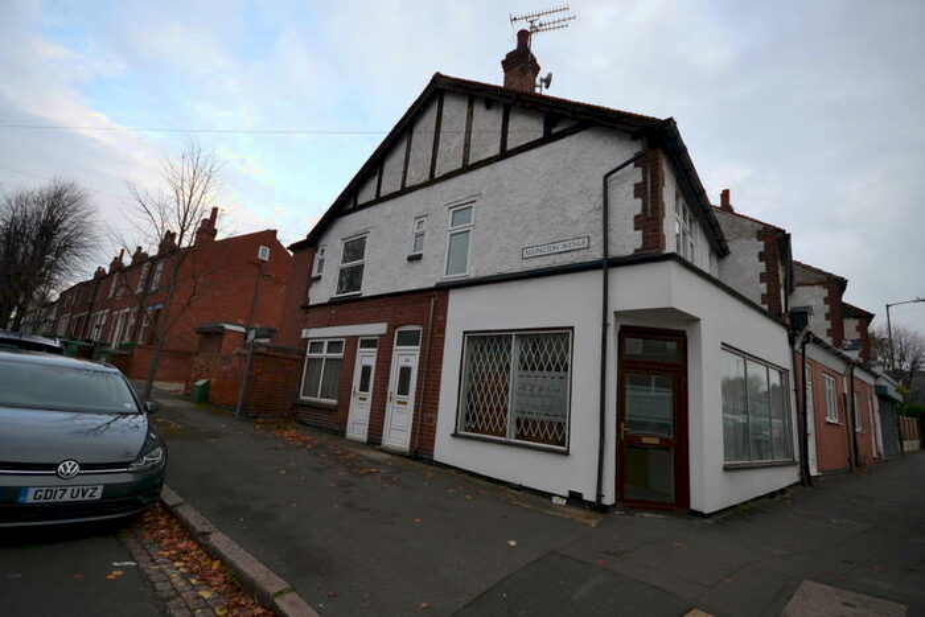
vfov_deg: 77.4
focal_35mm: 15
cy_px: 308
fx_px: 385
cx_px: 462
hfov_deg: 100.4
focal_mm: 10
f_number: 5.6
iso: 125
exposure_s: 1/125
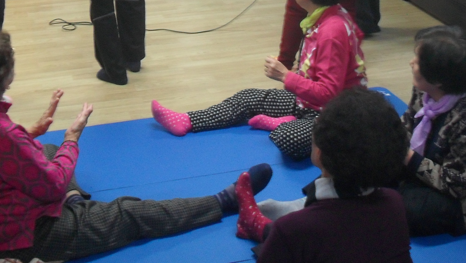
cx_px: 255
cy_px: -7
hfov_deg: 31.4
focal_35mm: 67
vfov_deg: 17.5
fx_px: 828
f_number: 2.8
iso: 200
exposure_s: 1/20
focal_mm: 6.2
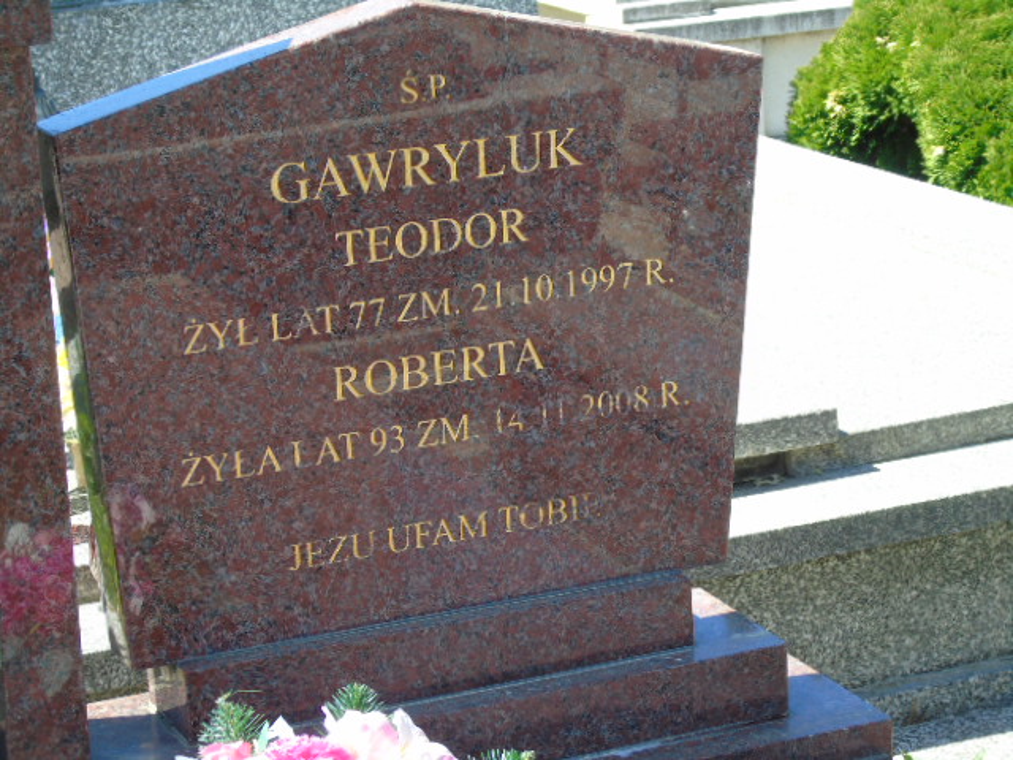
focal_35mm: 108
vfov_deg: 13.7
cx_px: 506
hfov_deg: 18.2
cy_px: 380
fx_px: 3161
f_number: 4.4
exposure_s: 1/125
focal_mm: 19
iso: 80
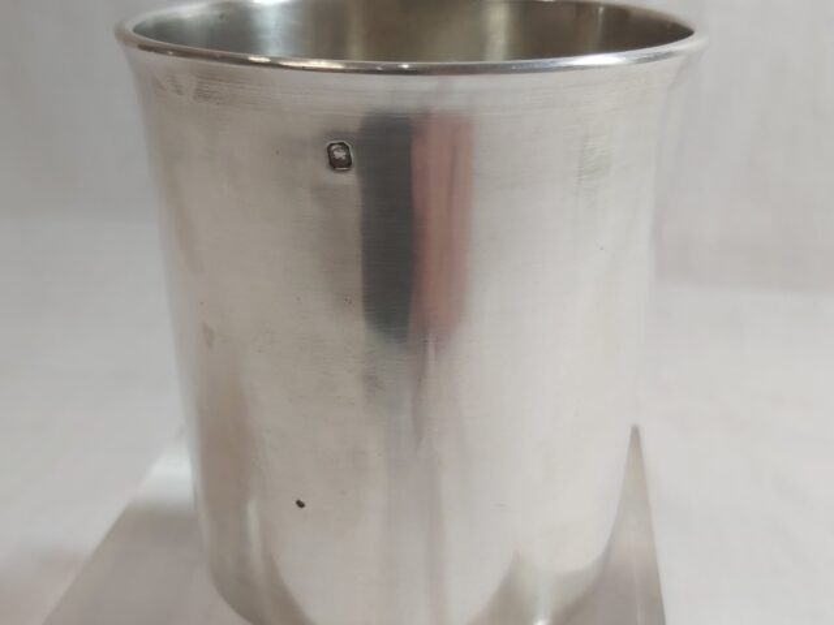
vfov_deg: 53.1
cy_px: 312
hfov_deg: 67.3
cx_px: 417
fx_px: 626
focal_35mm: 26
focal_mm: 3.92
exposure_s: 1/100
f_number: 1.7
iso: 64
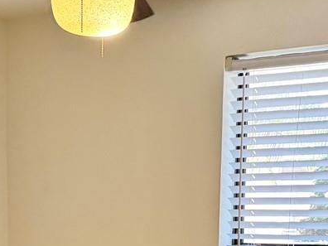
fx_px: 919
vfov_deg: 14.3
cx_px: 157
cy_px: 356
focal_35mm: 97
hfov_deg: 20.2
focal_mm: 6.76
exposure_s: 1/120
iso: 125
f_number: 1.78
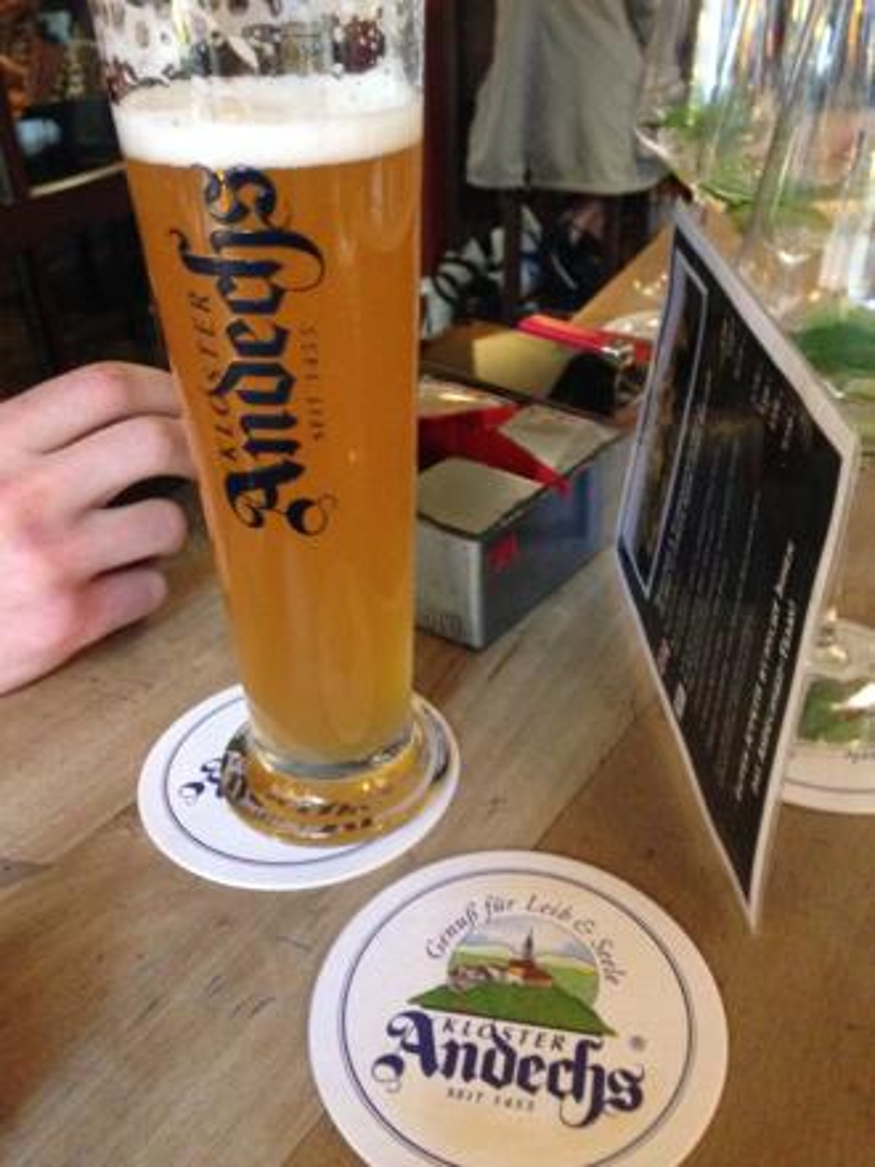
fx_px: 1112
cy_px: 584
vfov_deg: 55.4
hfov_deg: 42.9
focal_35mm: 33
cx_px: 438
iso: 800
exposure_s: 1/15
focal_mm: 4.12
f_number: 2.4
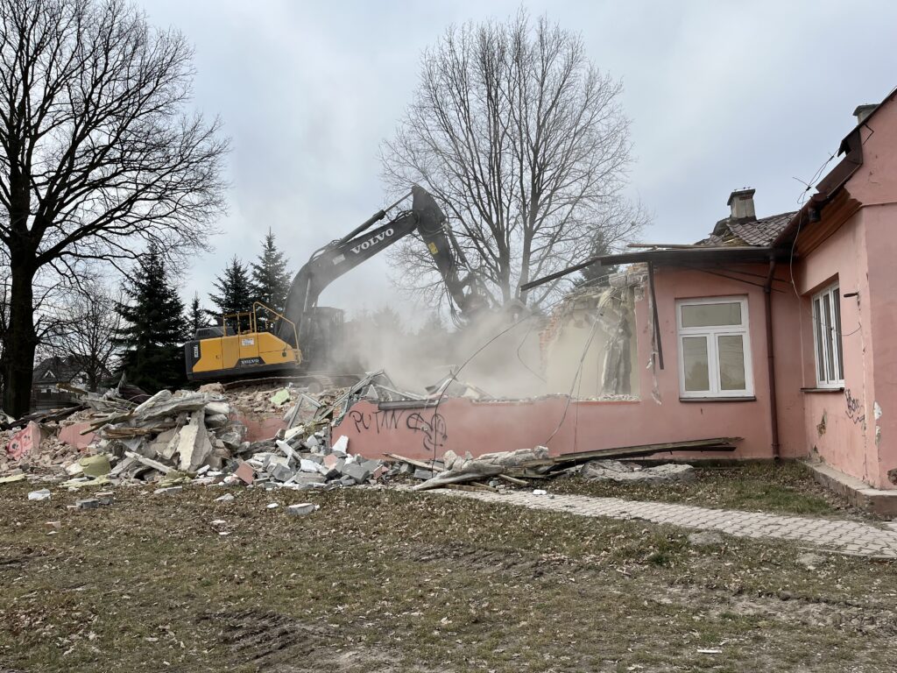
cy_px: 336
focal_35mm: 26
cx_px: 448
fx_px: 674
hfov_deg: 67.3
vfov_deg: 53.1
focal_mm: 5.1
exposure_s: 1/3413
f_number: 1.6
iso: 50
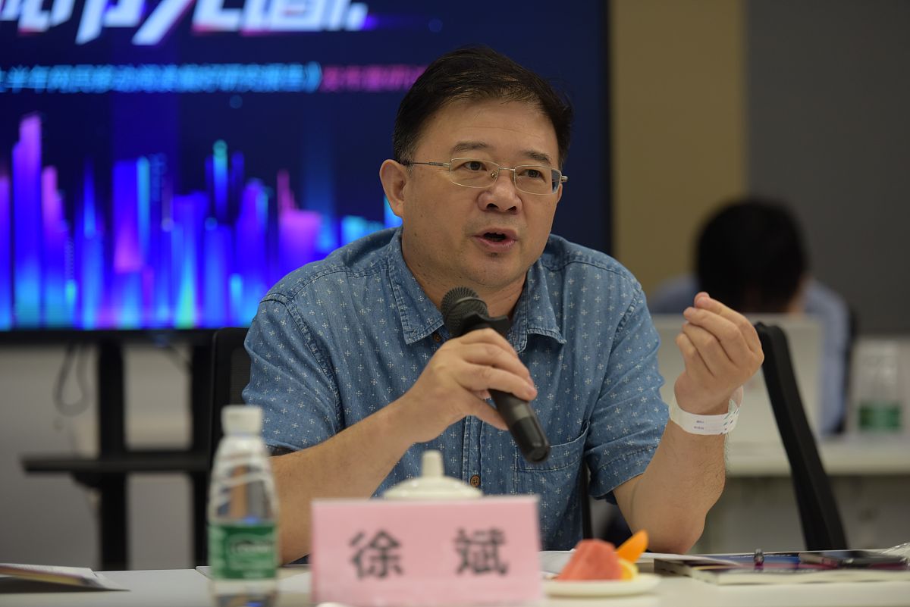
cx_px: 455
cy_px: 304
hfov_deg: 14.6
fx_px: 3540
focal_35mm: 140
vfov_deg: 9.8
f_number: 2.8
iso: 500
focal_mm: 140
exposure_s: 1/200
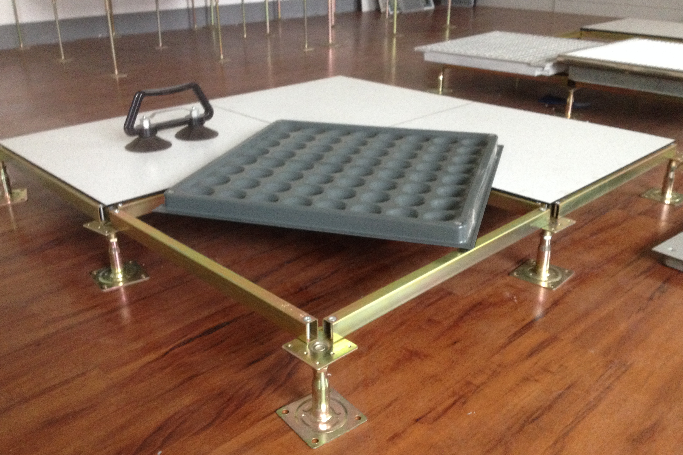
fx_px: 702
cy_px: 227
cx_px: 344
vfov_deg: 35.9
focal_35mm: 37
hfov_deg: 51.9
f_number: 2.4
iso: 250
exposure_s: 1/20
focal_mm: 4.28
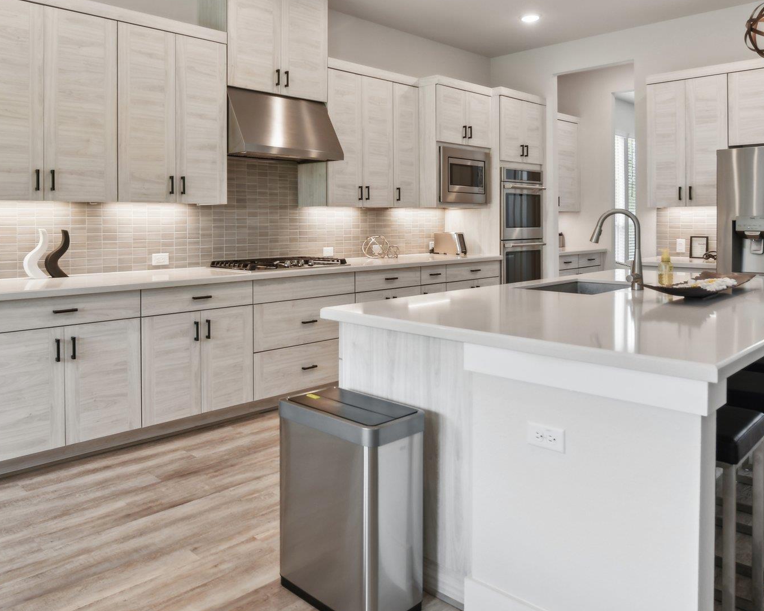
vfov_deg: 52.7
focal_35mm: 27
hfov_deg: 63.8
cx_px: 328
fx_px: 610
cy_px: 233
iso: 400
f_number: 8
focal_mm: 19
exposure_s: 1/25
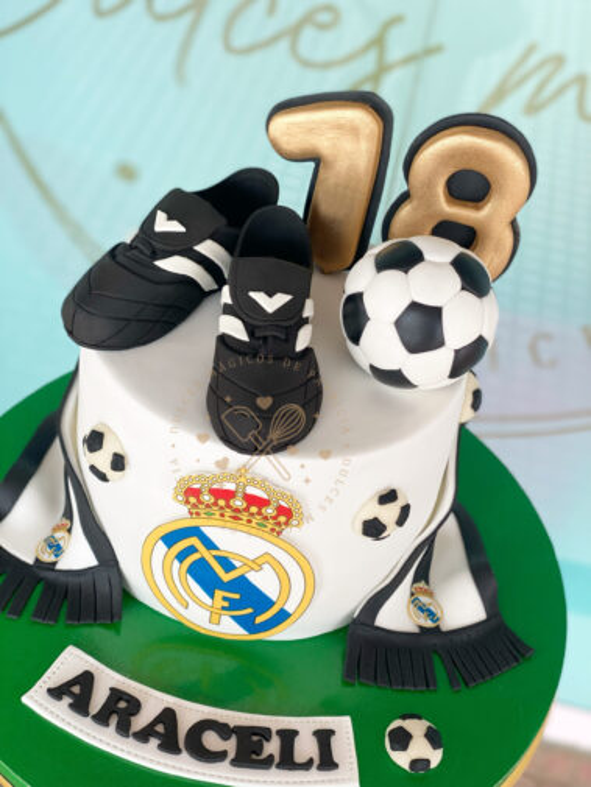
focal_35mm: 52
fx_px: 1183
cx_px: 296
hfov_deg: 28.0
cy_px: 394
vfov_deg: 36.8
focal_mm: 6
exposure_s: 1/122
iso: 25
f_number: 2
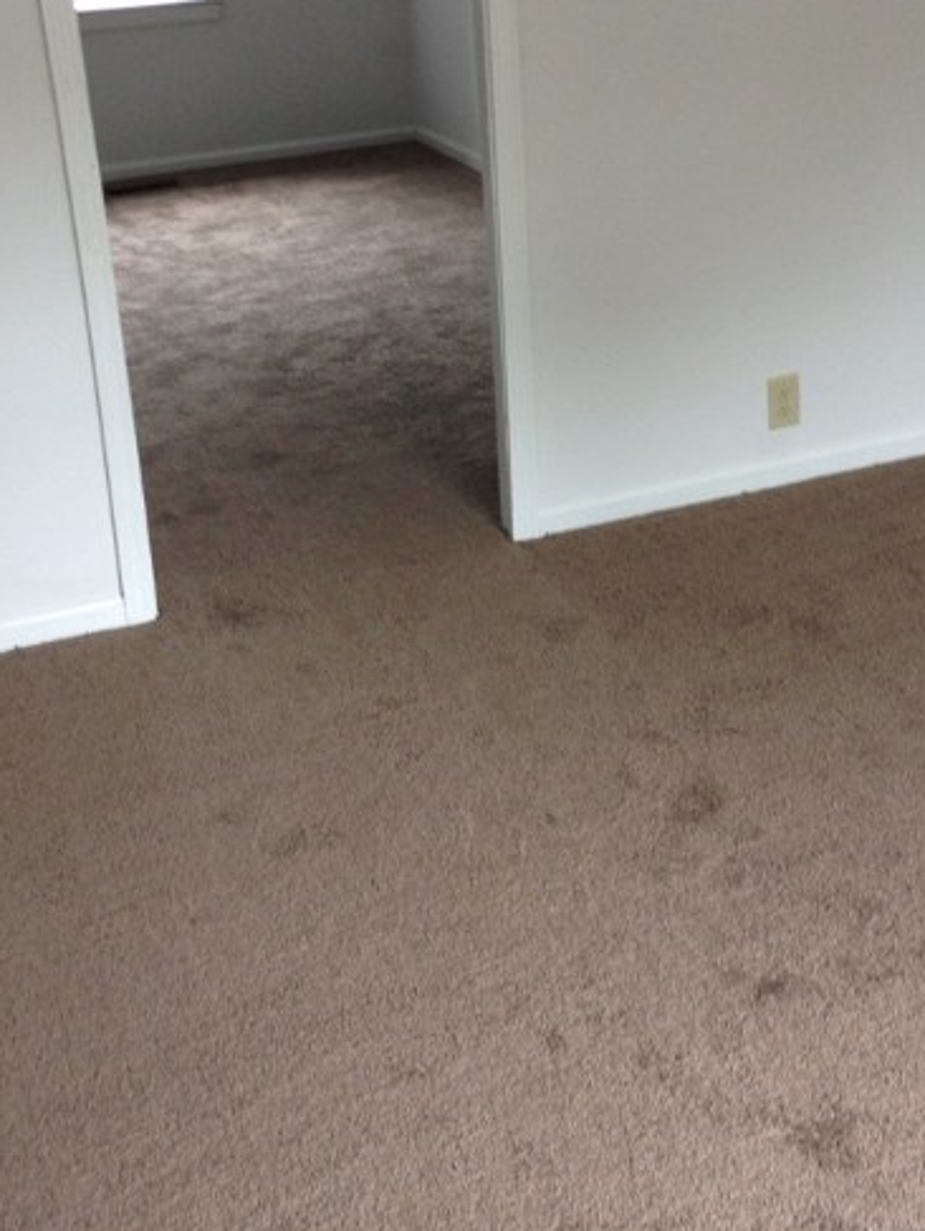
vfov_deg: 36.4
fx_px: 1850
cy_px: 407
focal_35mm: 52
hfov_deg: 28.1
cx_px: 417
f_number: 2.4
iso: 80
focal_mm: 4.12
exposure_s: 1/20
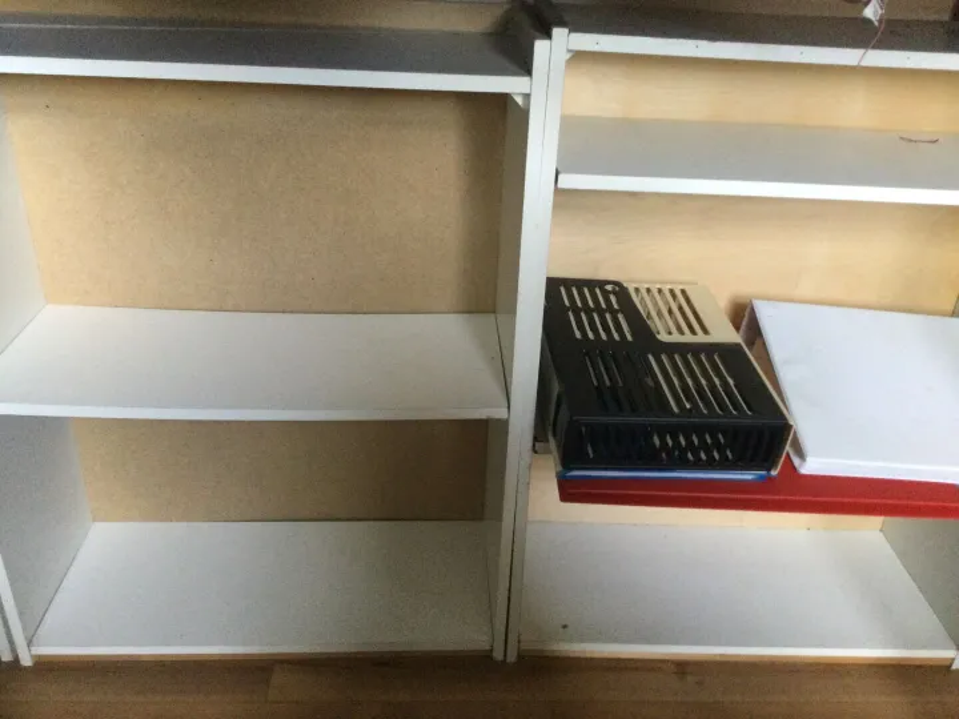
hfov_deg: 58.4
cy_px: 360
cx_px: 480
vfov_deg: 45.4
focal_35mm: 31
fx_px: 859
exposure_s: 1/25
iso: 200
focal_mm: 3.3
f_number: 2.4
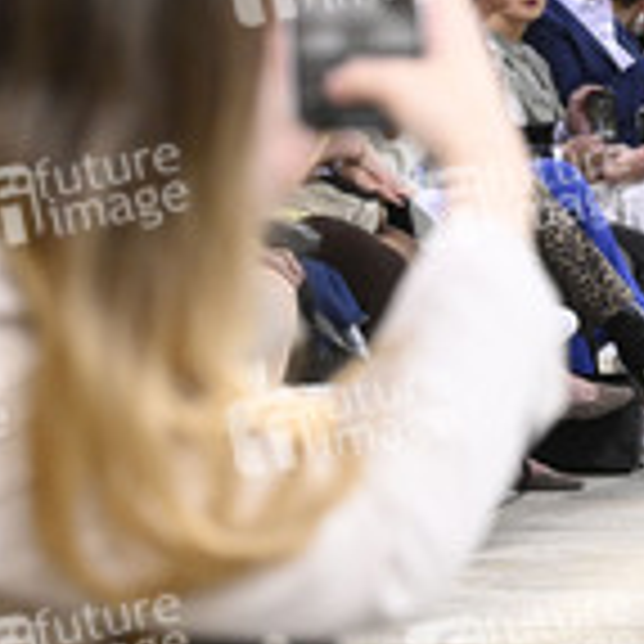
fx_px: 6778
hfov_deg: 5.4
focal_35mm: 322
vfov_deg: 5.4
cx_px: 853
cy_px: 86
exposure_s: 1/1250
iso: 3200
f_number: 7.1
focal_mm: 120
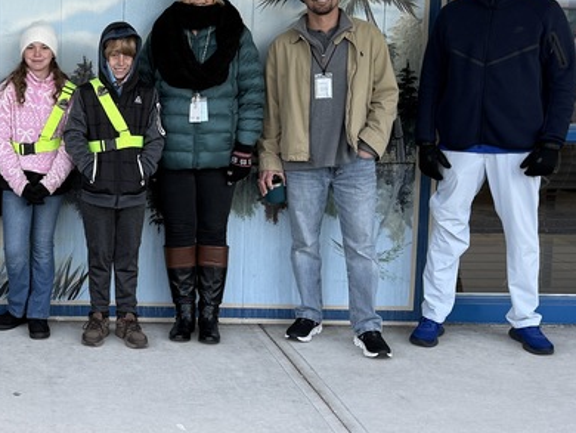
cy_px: 176
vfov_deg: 23.3
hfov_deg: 27.8
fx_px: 1049
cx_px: -68
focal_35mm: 63
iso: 80
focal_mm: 6.76
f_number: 1.78
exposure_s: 1/121
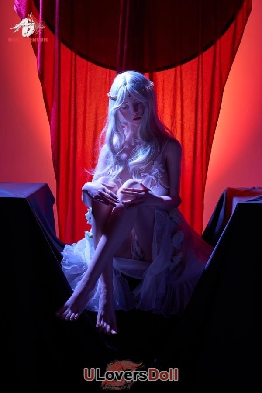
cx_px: 131
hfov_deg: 19.5
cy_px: 196
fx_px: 764
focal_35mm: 70
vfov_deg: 28.8
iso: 100
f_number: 8
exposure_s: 1/4
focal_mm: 70
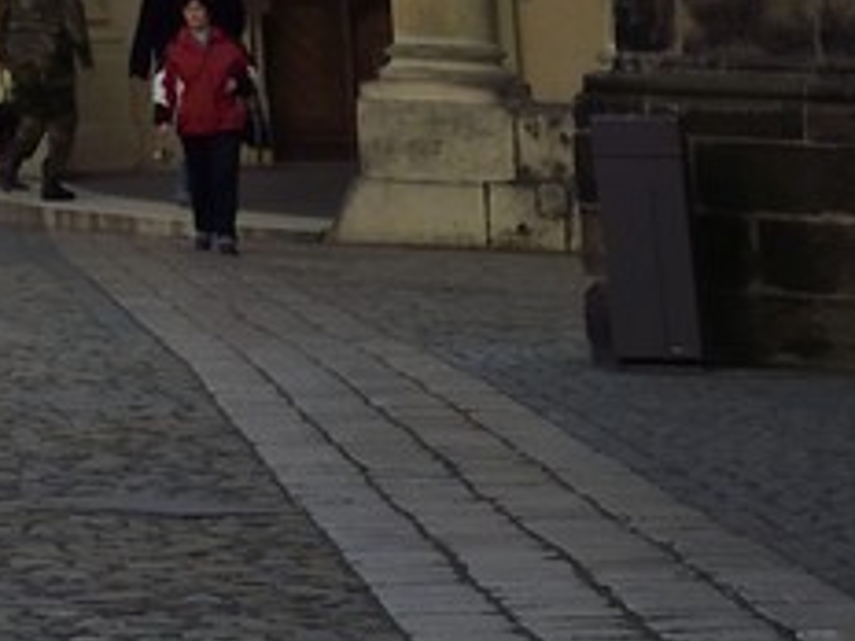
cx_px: -1758
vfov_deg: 6.0
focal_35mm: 232
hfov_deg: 7.5
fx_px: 5730
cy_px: -1264
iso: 200
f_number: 7.1
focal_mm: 35
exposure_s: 1/250
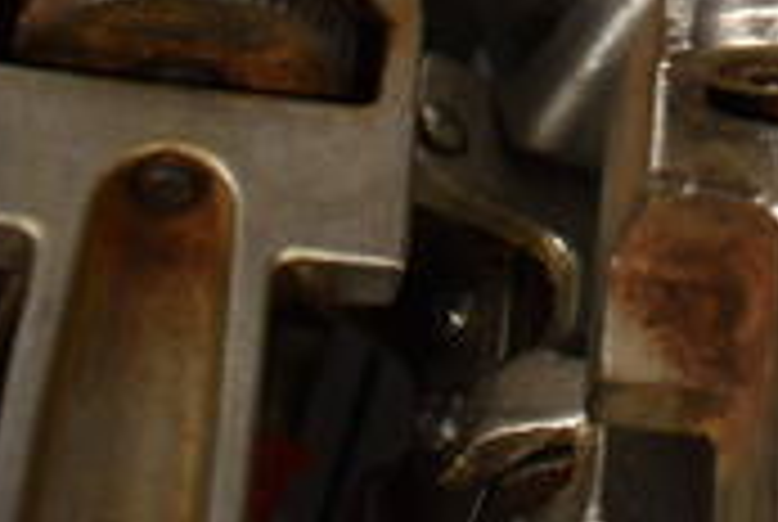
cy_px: -284
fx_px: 2057
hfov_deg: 19.7
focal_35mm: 95
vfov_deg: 13.5
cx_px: 1012
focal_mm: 18
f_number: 3.5
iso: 720
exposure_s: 1/30
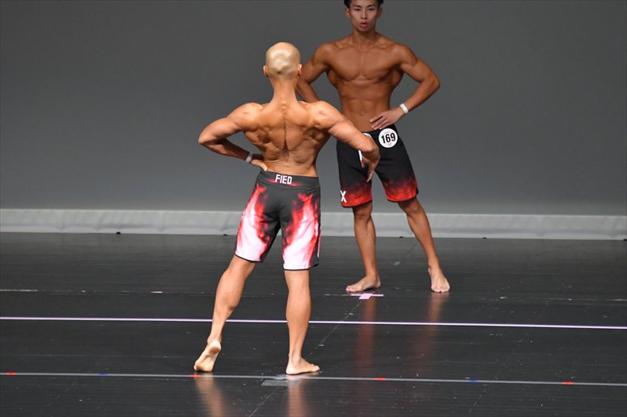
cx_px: 314
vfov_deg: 3.7
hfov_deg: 5.5
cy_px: 208
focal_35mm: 375
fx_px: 6528
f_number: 5.6
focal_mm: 250
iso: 5000
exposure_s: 1/400
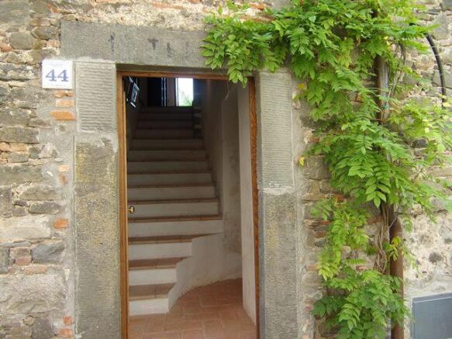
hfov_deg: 69.4
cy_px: 170
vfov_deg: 54.9
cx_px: 226
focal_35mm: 25
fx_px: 326
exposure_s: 1/100
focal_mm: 4.5
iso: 80
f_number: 3.5
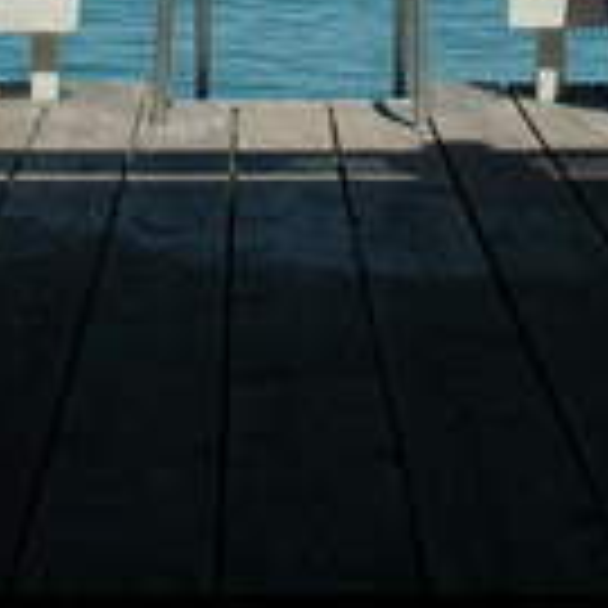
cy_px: -144
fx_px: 2186
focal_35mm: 110
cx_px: 216
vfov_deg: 15.2
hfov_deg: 15.8
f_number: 6.3
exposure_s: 1/1250
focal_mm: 18
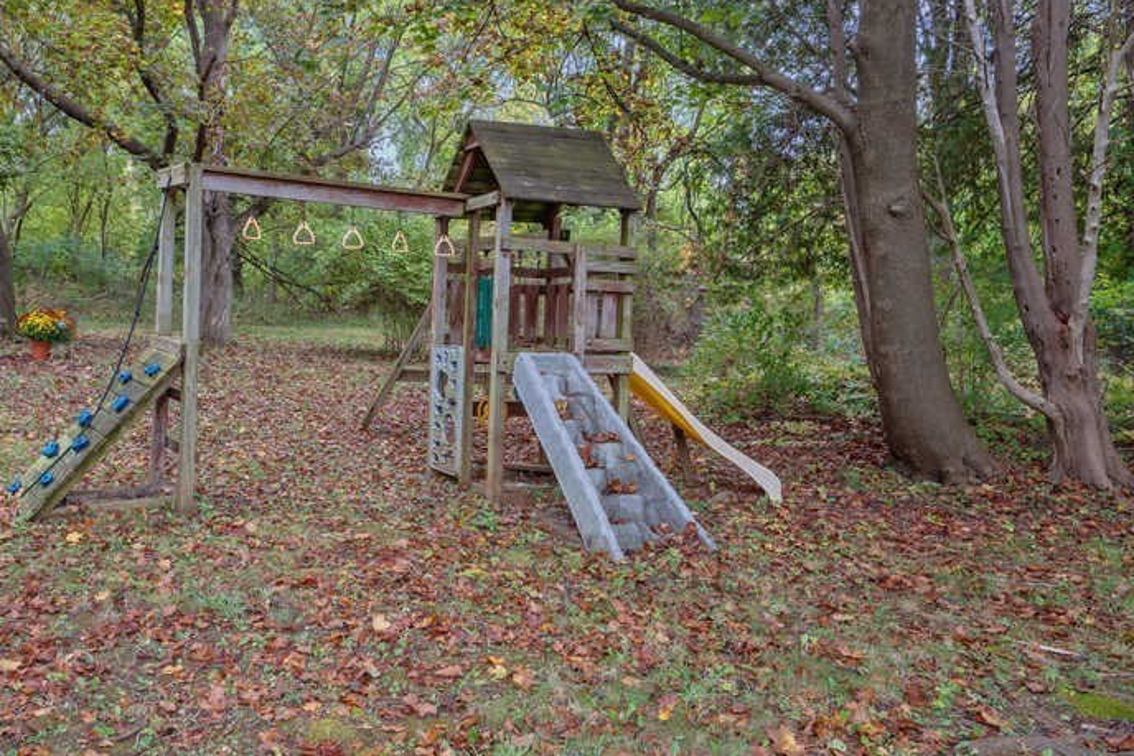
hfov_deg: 60.7
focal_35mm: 30
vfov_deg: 43.6
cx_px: 394
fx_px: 945
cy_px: 341
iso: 200
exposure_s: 1/8
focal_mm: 19
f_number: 9
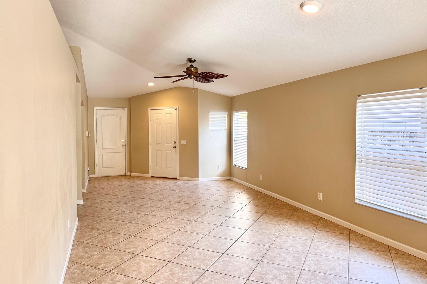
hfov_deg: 71.5
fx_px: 296
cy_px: 135
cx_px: 214
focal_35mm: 25
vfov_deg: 51.3
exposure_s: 1/120
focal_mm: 6.76
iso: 125
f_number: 1.78
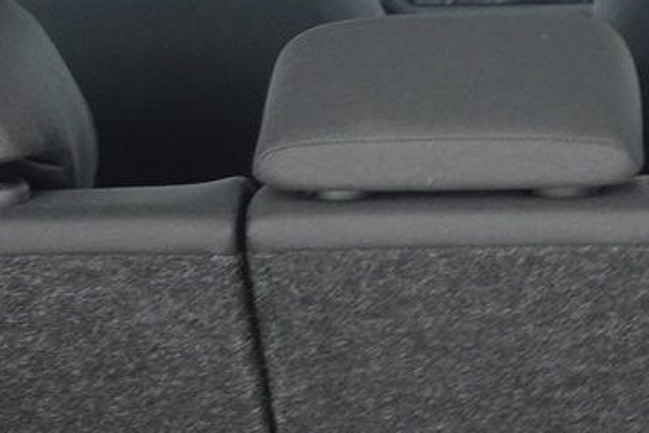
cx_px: 452
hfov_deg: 19.0
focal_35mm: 107
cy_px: 624
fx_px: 1929
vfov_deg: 12.3
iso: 800
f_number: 1.8
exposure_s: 1/20
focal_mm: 9.4
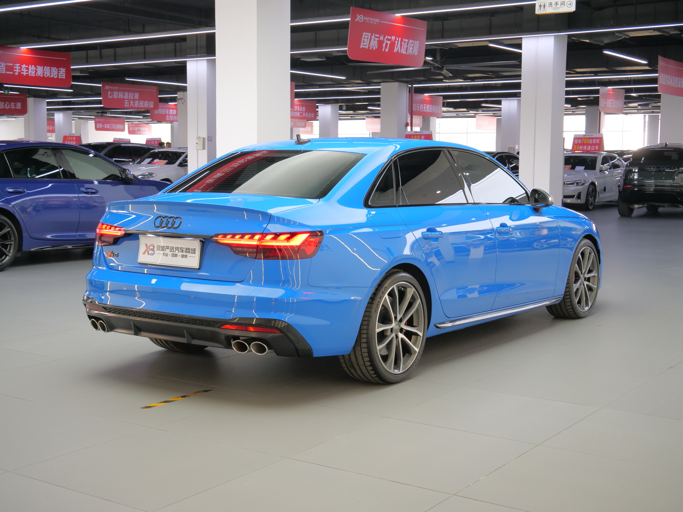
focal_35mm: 46
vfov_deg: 31.5
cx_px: 342
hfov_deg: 41.2
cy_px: 256
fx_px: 908
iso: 800
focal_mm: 23
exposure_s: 1/25
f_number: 5.6
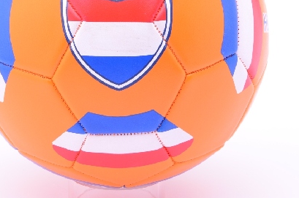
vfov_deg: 7.8
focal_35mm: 176
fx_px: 1459
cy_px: 42
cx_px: 116
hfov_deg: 11.7
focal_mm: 60
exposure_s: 1/125
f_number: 13
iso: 100
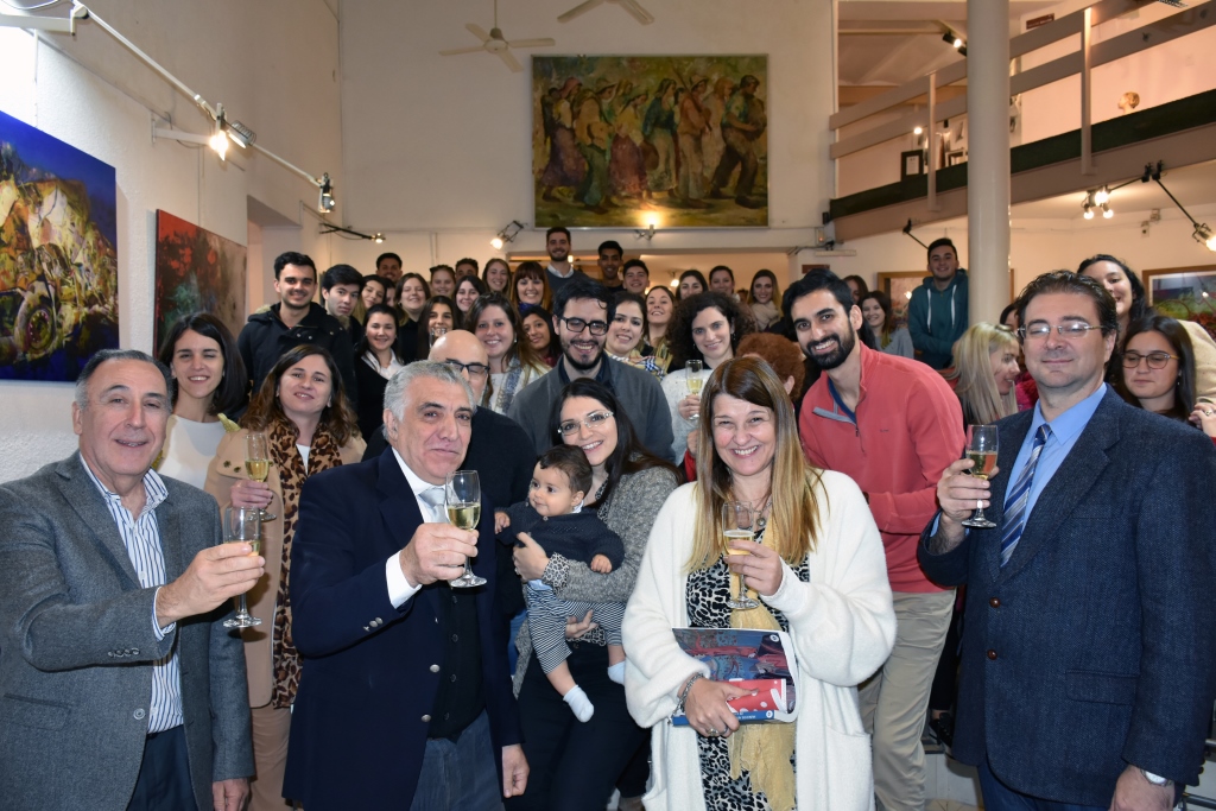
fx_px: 912
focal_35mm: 27
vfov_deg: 47.9
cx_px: 608
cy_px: 406
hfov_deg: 67.4
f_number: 5
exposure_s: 1/60
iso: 800
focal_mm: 18
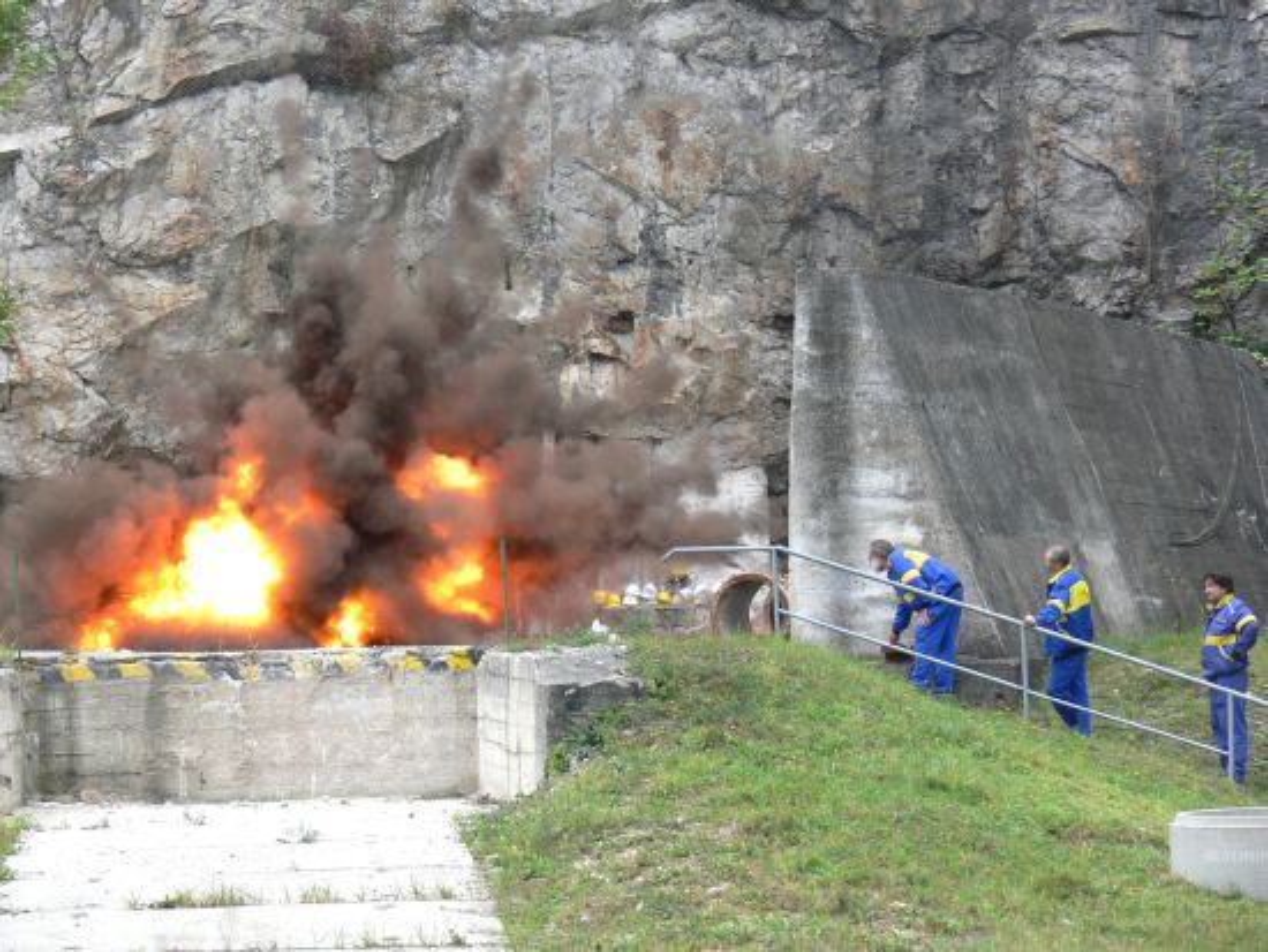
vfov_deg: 11.1
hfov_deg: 14.7
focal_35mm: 134
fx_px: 4911
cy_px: 476
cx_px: 634
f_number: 4
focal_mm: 28.2
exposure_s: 1/80
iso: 80
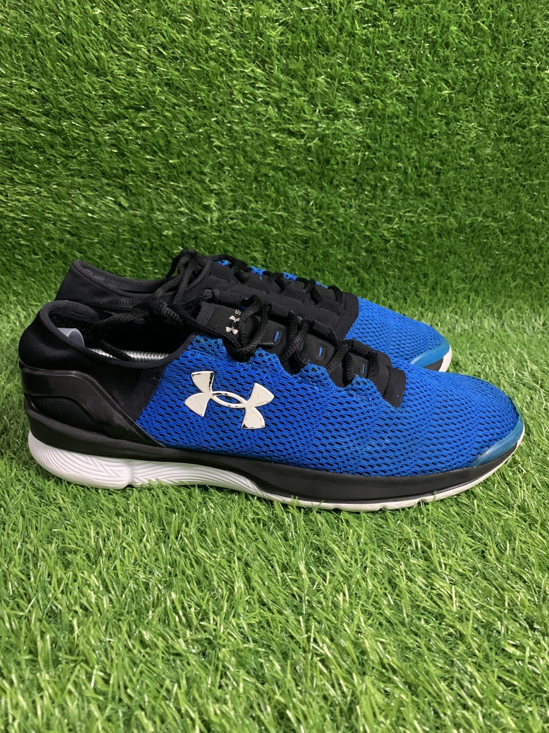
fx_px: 550
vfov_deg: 67.3
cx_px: 274
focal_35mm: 26
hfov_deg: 53.1
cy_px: 366
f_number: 1.8
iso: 640
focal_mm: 4.25
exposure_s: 1/30
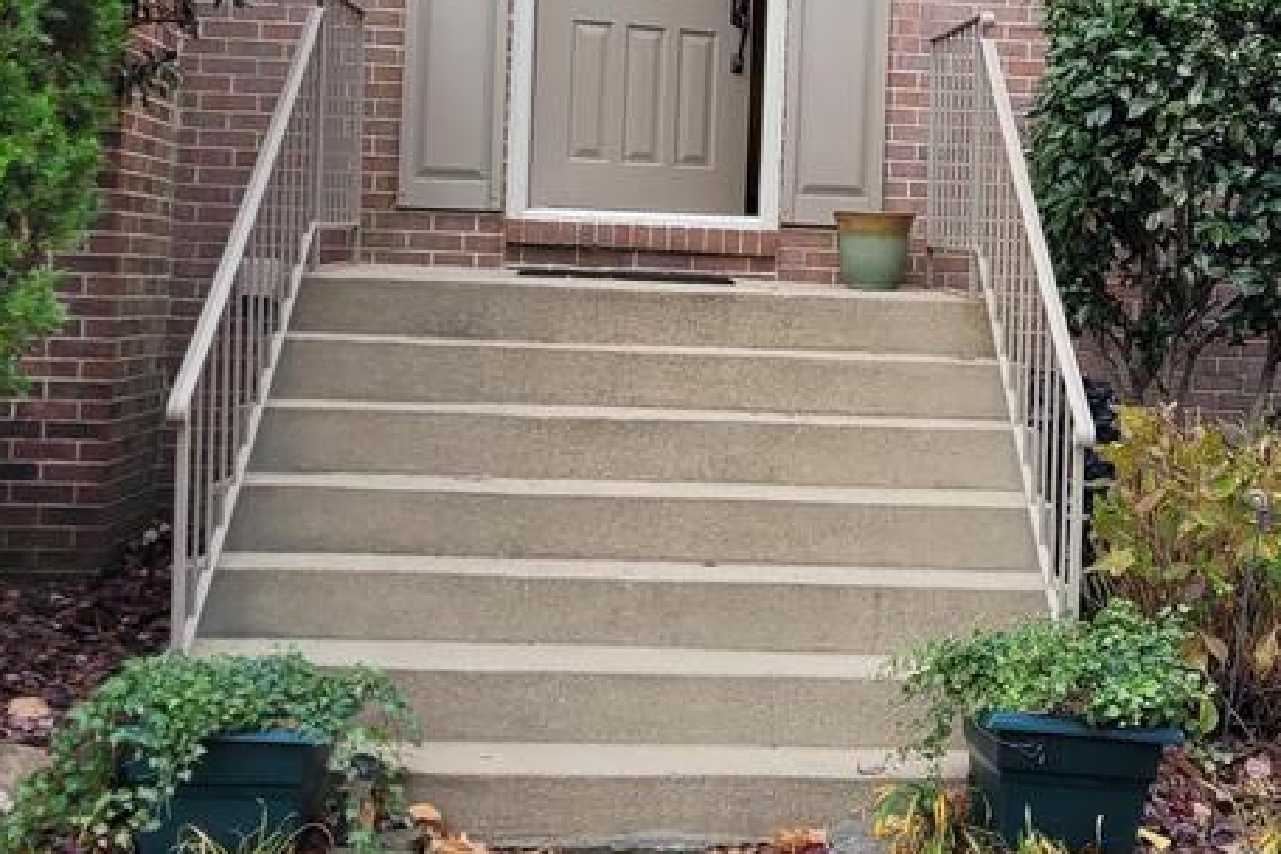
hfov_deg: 31.1
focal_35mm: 64
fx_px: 2277
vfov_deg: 21.0
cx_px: 899
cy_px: 197
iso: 40
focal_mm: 5.4
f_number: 1.8
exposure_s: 1/165
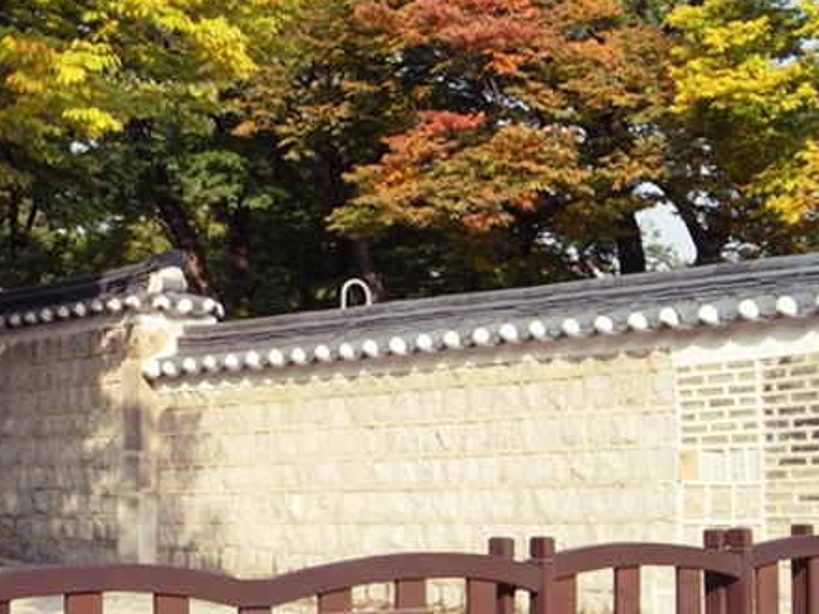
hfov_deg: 24.0
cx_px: 166
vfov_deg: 18.4
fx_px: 1893
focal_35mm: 80
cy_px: 309
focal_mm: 7.8
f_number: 4.5
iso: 80
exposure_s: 1/220
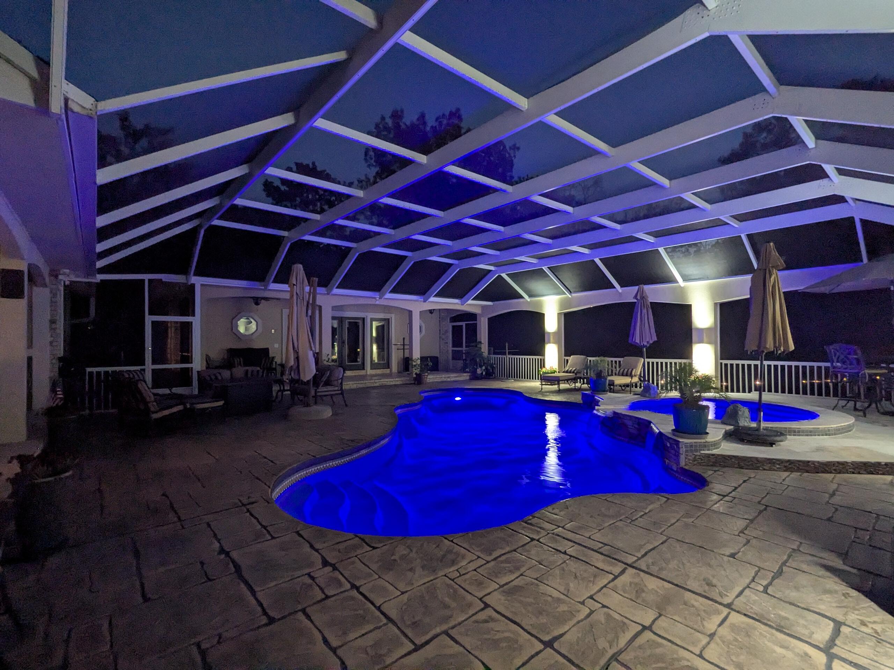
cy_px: 335
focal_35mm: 16
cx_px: 447
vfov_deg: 78.1
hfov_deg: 94.5
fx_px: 413
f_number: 2.2
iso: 454
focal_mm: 2.35
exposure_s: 1/24
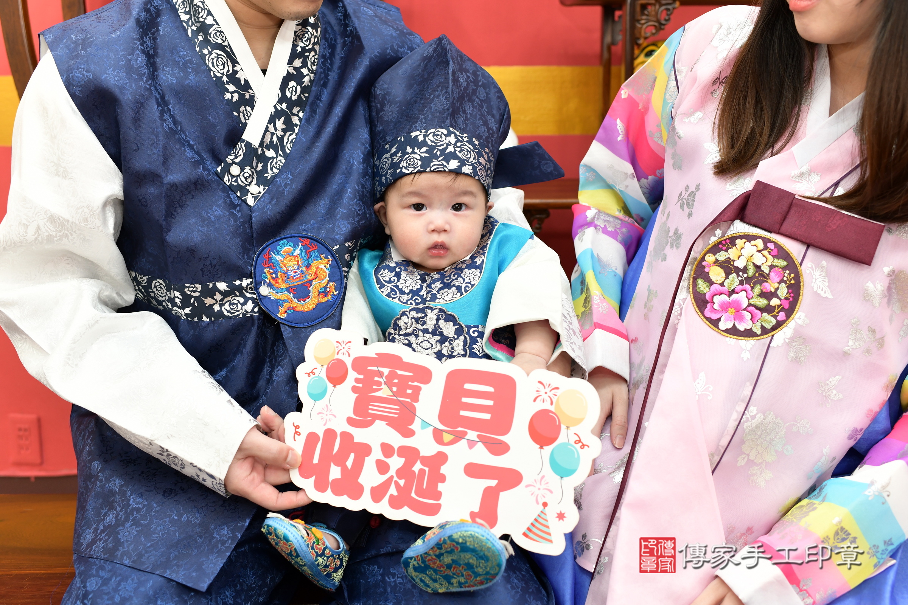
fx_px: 883
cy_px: 302
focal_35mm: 35
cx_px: 454
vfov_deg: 37.9
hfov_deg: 54.4
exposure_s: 1/200
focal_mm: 35
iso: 800
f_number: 4.5
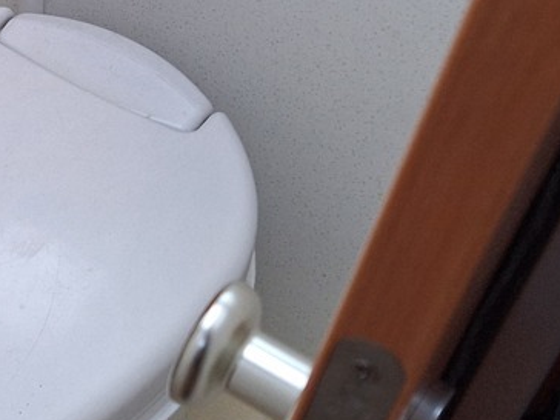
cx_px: -263
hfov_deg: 19.1
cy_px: 65
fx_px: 1472
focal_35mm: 91
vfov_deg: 16.1
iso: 200
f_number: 1.8
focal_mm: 5.54
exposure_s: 1/30
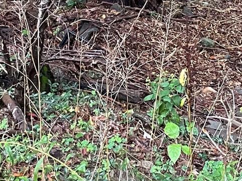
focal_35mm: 110
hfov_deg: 17.4
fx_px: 769
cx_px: 256
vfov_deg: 12.8
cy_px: -80
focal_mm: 4.2
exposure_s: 1/60
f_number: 1.6
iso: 320
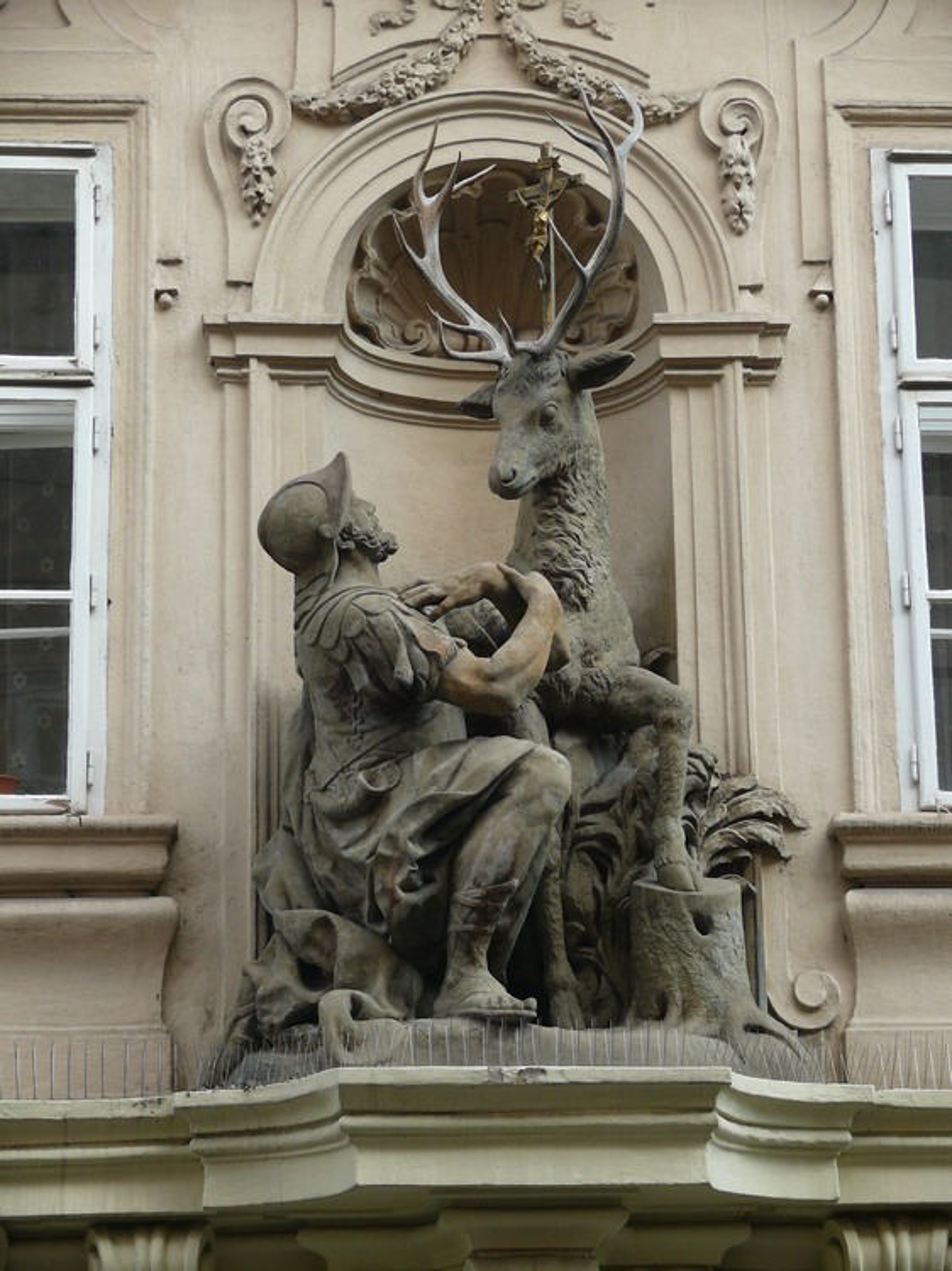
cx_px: 476
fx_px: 3706
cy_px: 636
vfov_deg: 19.5
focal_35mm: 101
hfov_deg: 14.6
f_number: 3.2
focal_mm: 21.3
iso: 100
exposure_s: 1/60
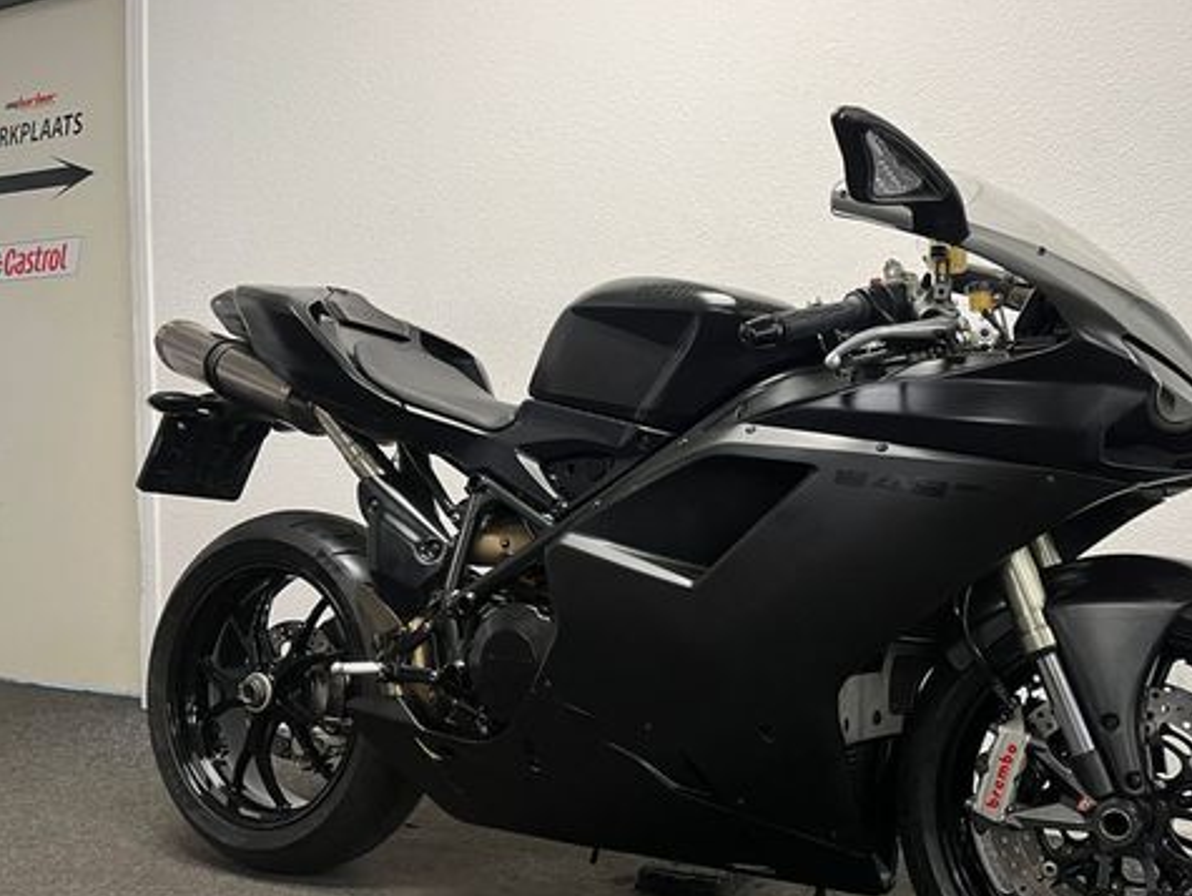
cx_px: 755
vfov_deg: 40.5
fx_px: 1206
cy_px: 542
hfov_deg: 52.0
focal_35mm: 35
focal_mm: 5.1
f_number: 1.6
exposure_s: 1/50
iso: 80
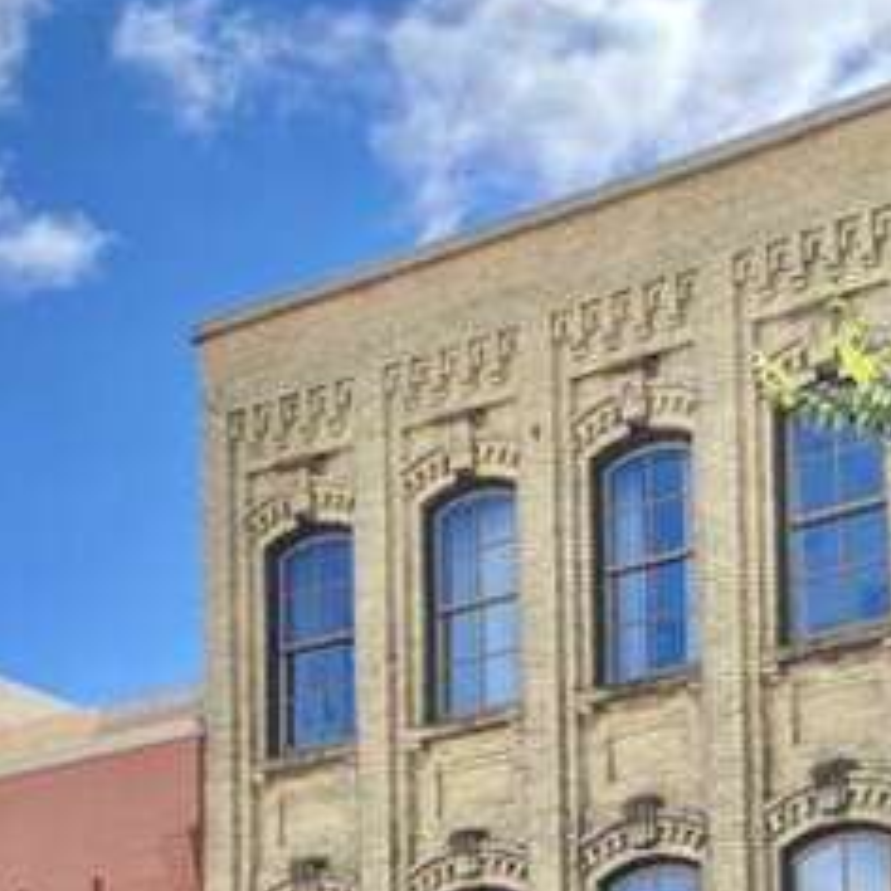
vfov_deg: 21.6
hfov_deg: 22.0
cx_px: 657
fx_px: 2271
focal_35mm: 78
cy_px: 849
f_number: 1.8
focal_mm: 4.25
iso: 32
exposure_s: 1/898
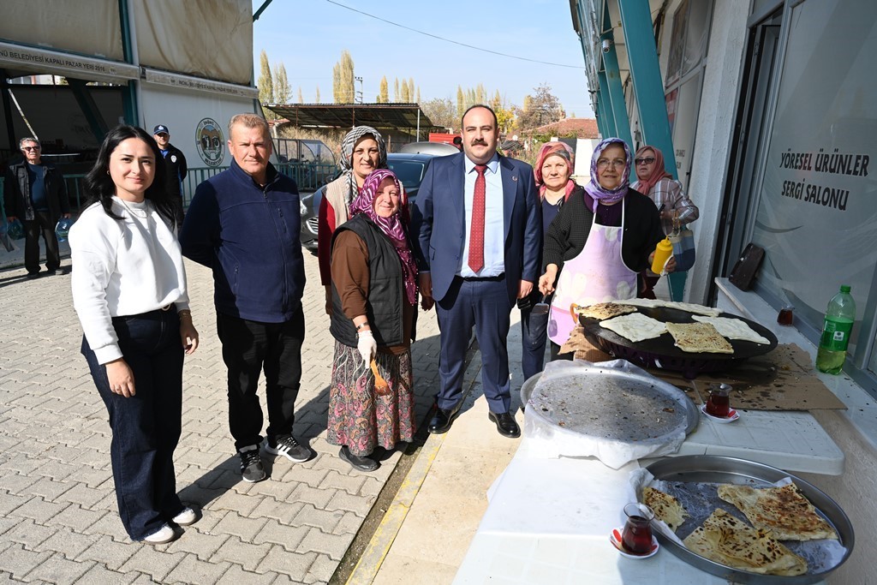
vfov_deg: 53.1
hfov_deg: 73.7
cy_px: 292
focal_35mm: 24
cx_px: 438
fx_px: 585
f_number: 8
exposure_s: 1/200
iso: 100
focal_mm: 24
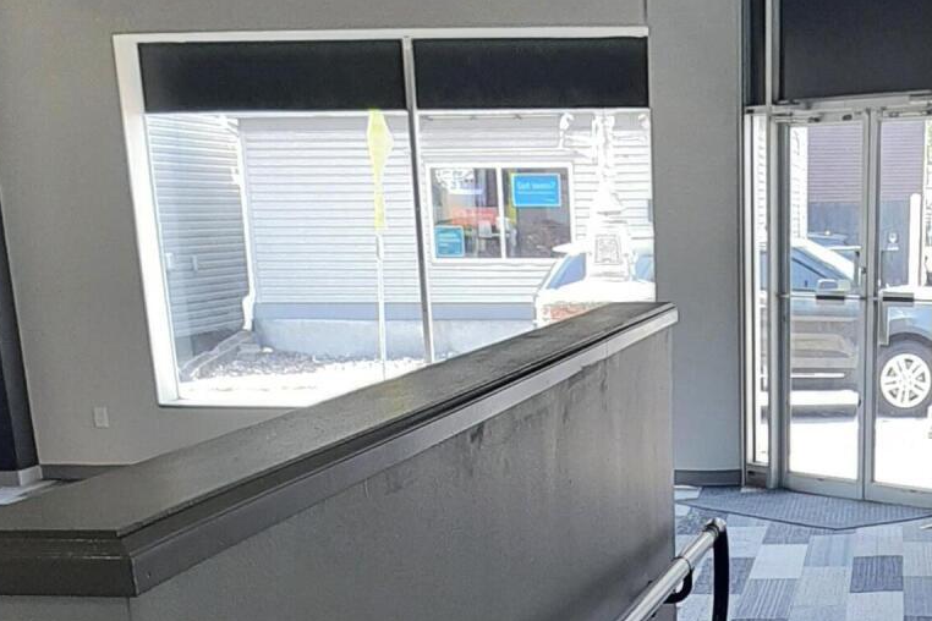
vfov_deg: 16.6
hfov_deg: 27.8
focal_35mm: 71
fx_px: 1838
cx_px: 763
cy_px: 1055
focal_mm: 3.93
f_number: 1.7
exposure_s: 1/100
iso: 80
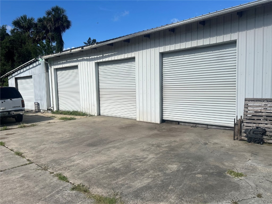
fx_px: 204
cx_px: 136
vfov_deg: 53.1
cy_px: 102
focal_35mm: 26
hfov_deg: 67.3
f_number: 1.5
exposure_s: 1/6211
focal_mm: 5.7
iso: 50
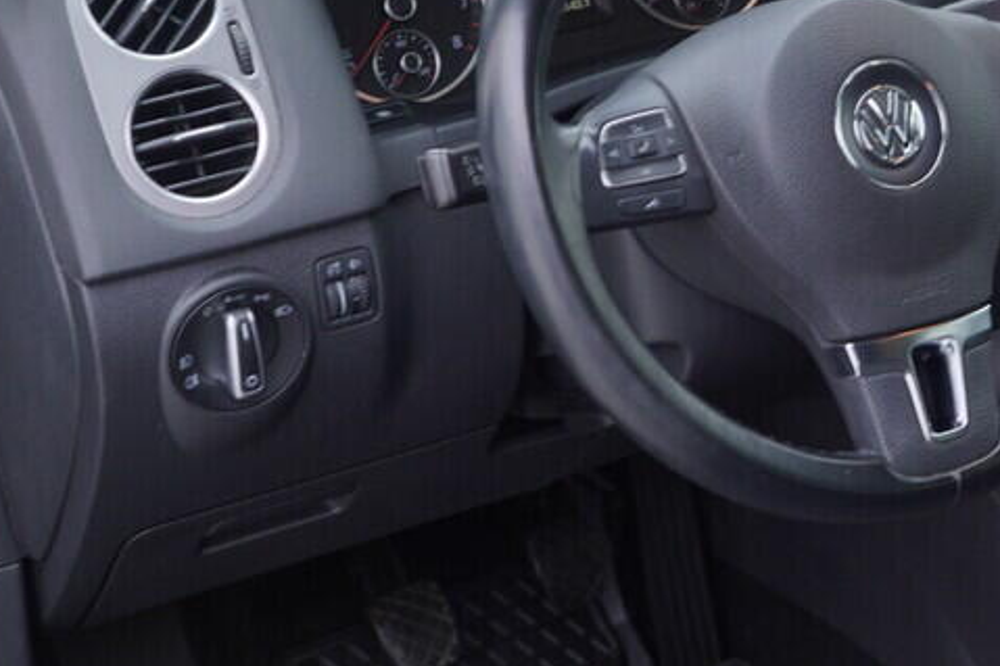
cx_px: 770
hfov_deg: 25.9
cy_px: 151
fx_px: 2138
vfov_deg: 17.6
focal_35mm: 77
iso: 125
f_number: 2.8
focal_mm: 24
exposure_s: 1/40
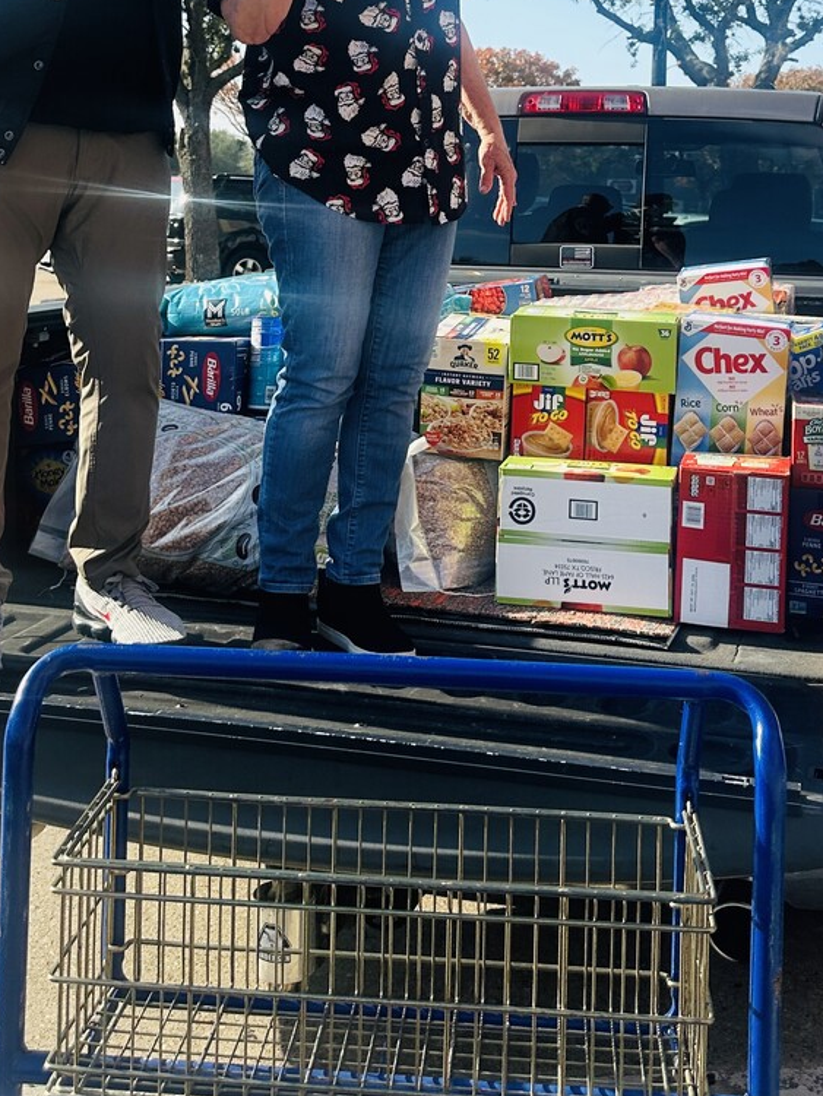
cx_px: 432
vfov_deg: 37.9
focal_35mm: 48
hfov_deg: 30.3
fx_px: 1521
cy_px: 186
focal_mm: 6.86
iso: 80
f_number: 1.78
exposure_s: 1/2967
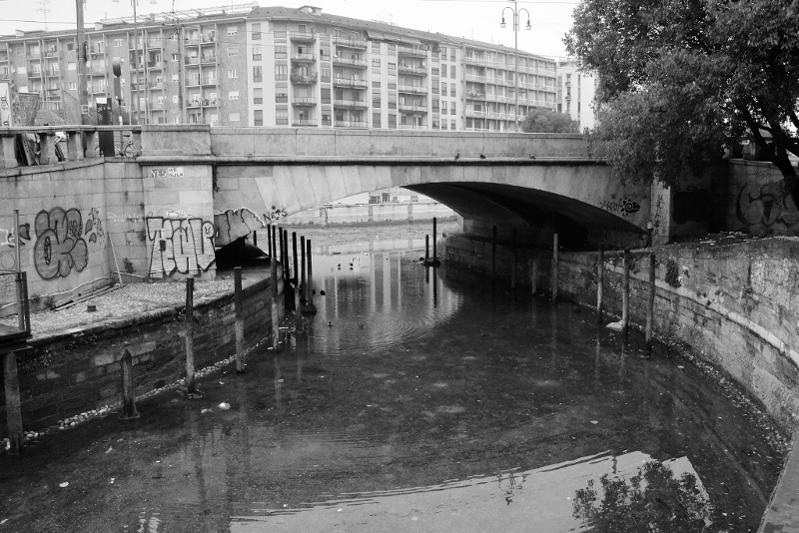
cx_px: 400
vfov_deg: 48.0
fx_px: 599
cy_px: 266
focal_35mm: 27
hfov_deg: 67.4
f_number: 16
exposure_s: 1/400
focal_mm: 18
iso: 6400
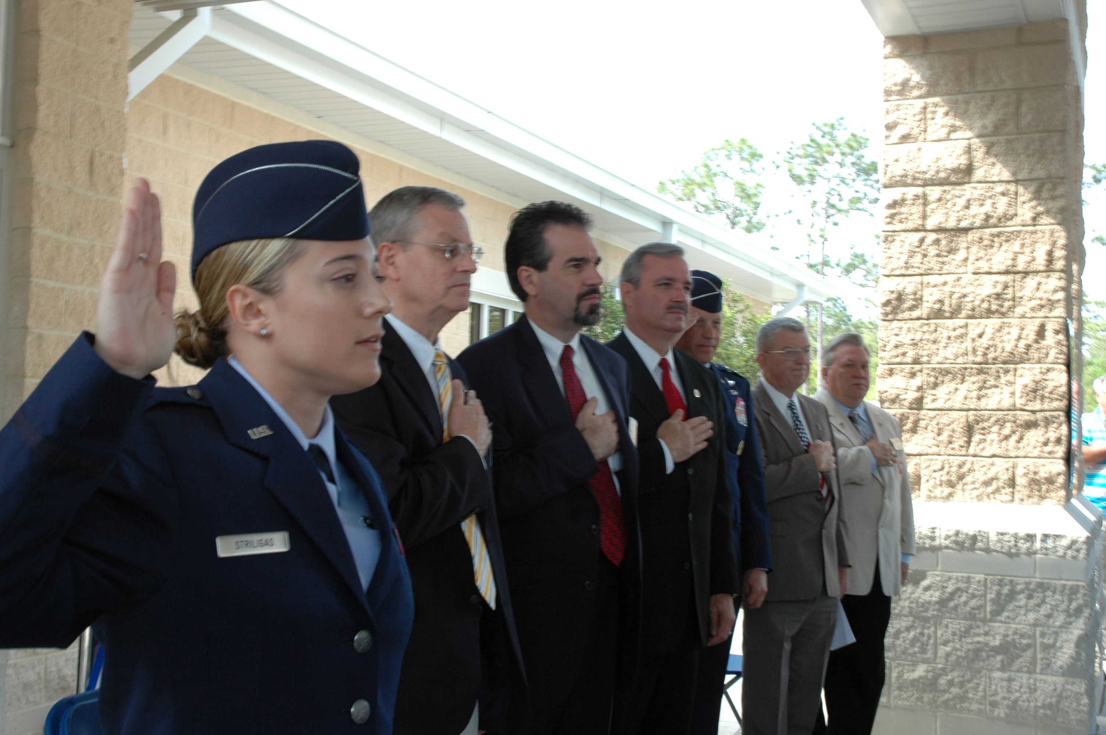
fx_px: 1335
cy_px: 368
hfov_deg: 45.0
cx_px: 553
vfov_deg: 30.8
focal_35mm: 44
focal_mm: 29
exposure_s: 1/25
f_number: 13
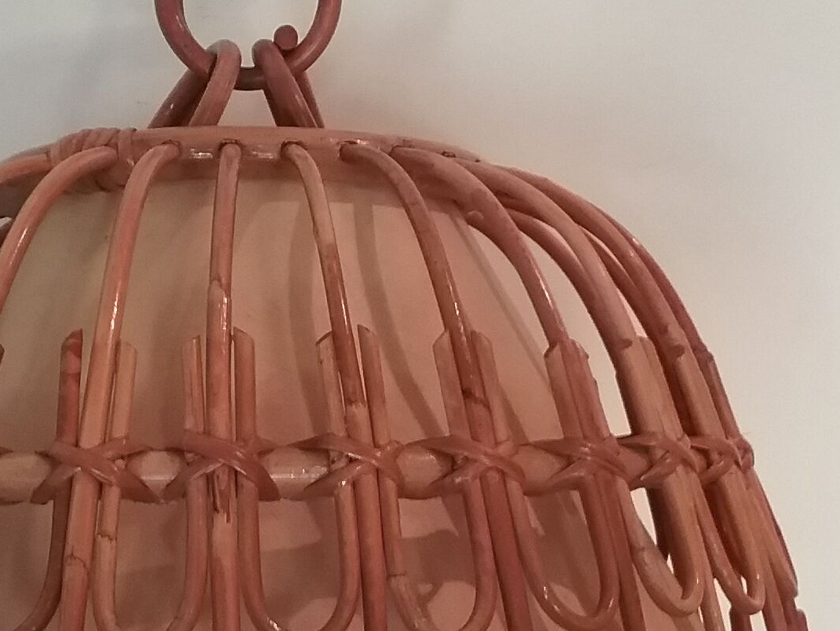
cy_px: 396
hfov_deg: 25.9
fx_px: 1821
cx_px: 340
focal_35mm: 75
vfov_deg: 19.6
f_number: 2.2
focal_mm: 3.3
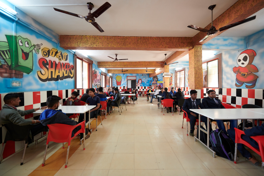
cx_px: 132
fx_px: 103
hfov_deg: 104.3
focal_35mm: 14
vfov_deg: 81.2
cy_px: 88
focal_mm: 14
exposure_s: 1/30
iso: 400
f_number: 2.8
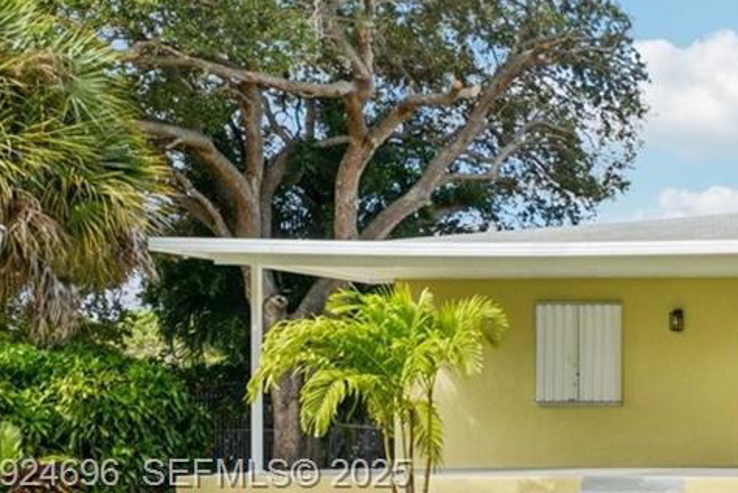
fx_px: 1312
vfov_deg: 20.7
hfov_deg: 23.5
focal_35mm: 64
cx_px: 1170
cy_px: 476
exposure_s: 1/320
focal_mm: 19
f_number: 9
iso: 200
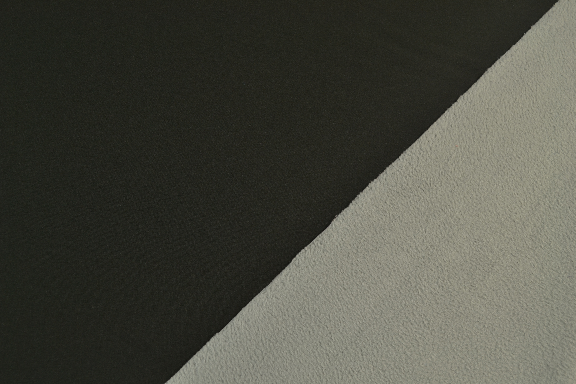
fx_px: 768
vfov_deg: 28.1
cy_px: 192
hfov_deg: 41.1
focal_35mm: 48
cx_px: 288
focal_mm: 32
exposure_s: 1/15
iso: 100
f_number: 8
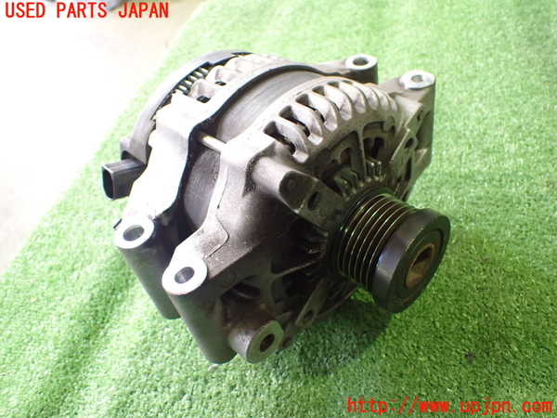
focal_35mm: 30
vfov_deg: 46.8
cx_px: 278
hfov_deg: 60.0
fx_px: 483
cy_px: 209
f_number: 2.3
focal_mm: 5.4
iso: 800
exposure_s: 1/30
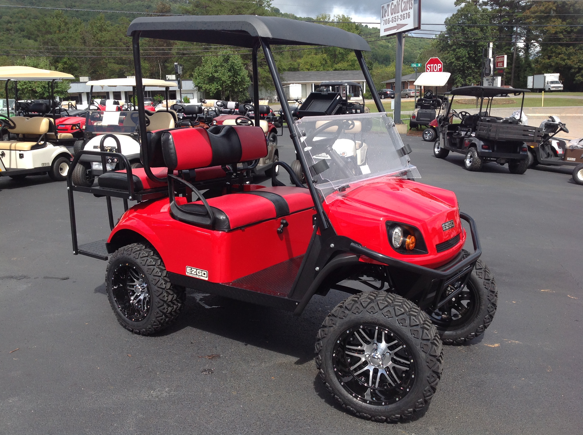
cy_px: 218
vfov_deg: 40.6
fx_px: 589
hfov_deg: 52.7
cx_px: 292
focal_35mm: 35
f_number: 2.4
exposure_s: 1/1259
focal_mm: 4.28
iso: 50
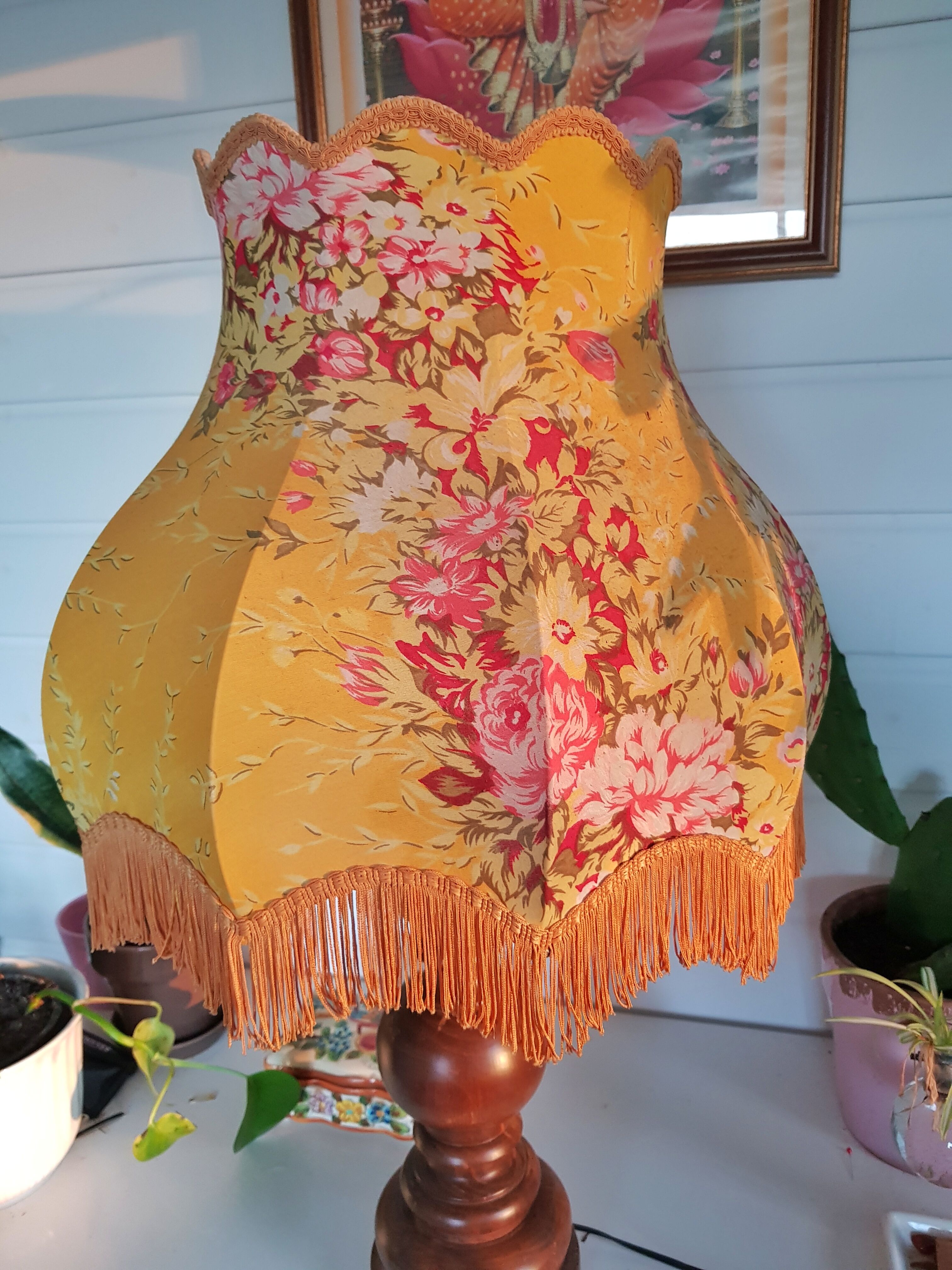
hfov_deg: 53.1
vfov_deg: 67.3
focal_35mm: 26
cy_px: 635
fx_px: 953
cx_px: 476
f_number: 1.7
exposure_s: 1/26
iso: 200
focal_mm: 4.2
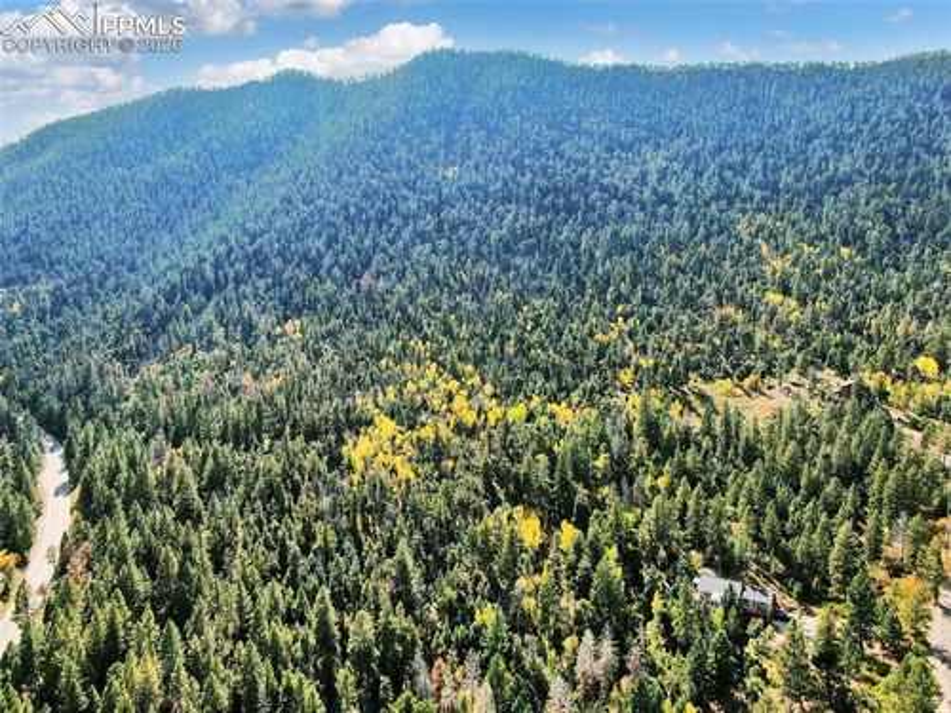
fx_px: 659
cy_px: 356
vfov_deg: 56.8
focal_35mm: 24
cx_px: 476
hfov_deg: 71.6
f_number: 2.8
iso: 100
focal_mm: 4.39
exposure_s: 1/40
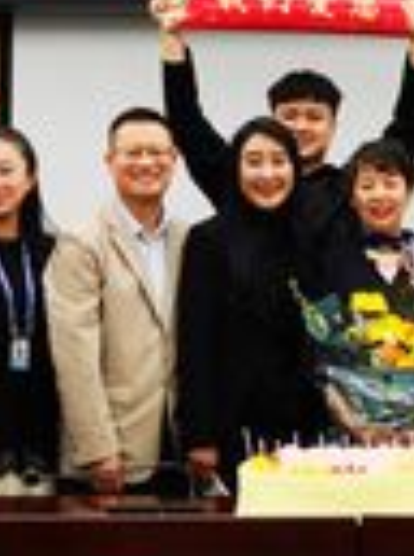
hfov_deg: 11.7
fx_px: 2019
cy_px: 155
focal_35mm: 126
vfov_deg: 15.6
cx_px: 280
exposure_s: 1/133
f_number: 1.8
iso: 50
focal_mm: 5.58
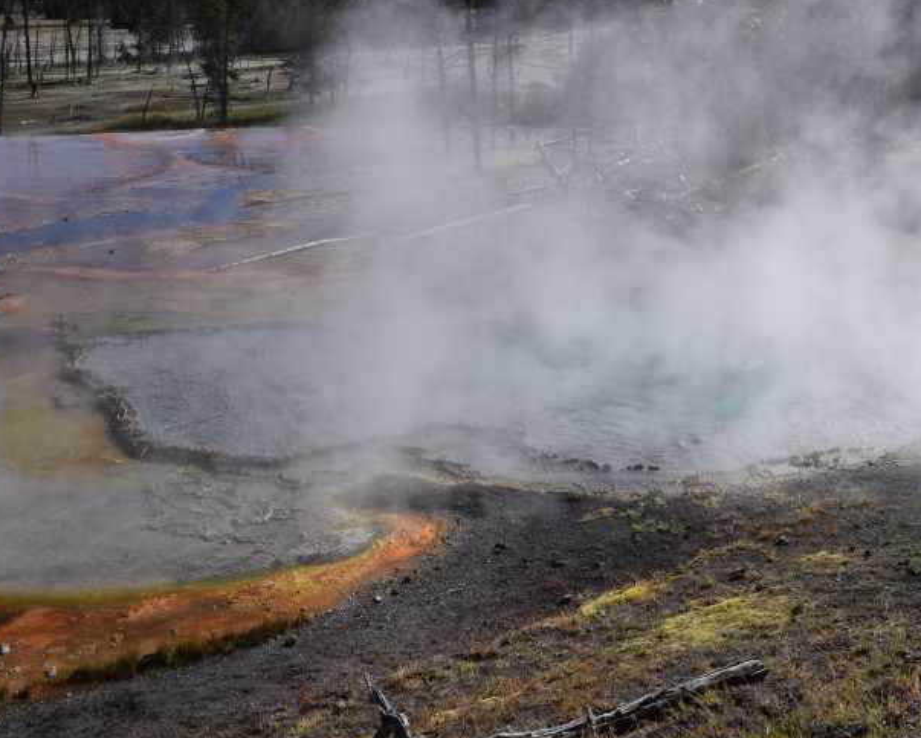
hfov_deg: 42.3
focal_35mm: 43
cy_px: 246
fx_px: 1173
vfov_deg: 34.6
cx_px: 617
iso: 200
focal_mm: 18
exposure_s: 1/500
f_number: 11
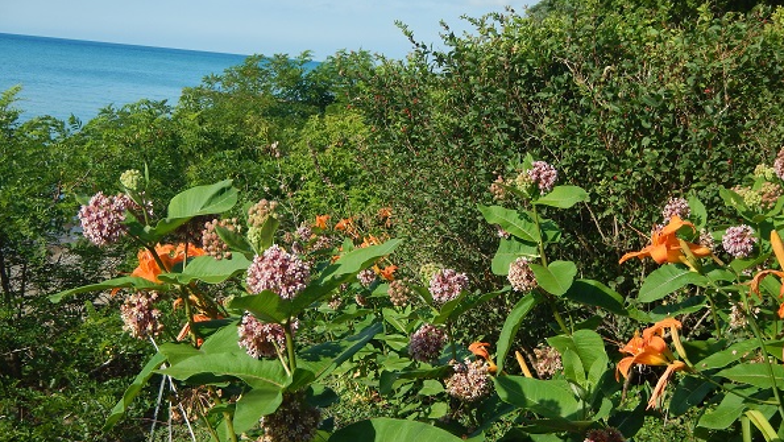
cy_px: 260
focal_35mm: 56
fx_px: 1164
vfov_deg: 21.4
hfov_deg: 37.2
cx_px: 393
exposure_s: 1/640
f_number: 4.1
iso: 125
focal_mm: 9.1
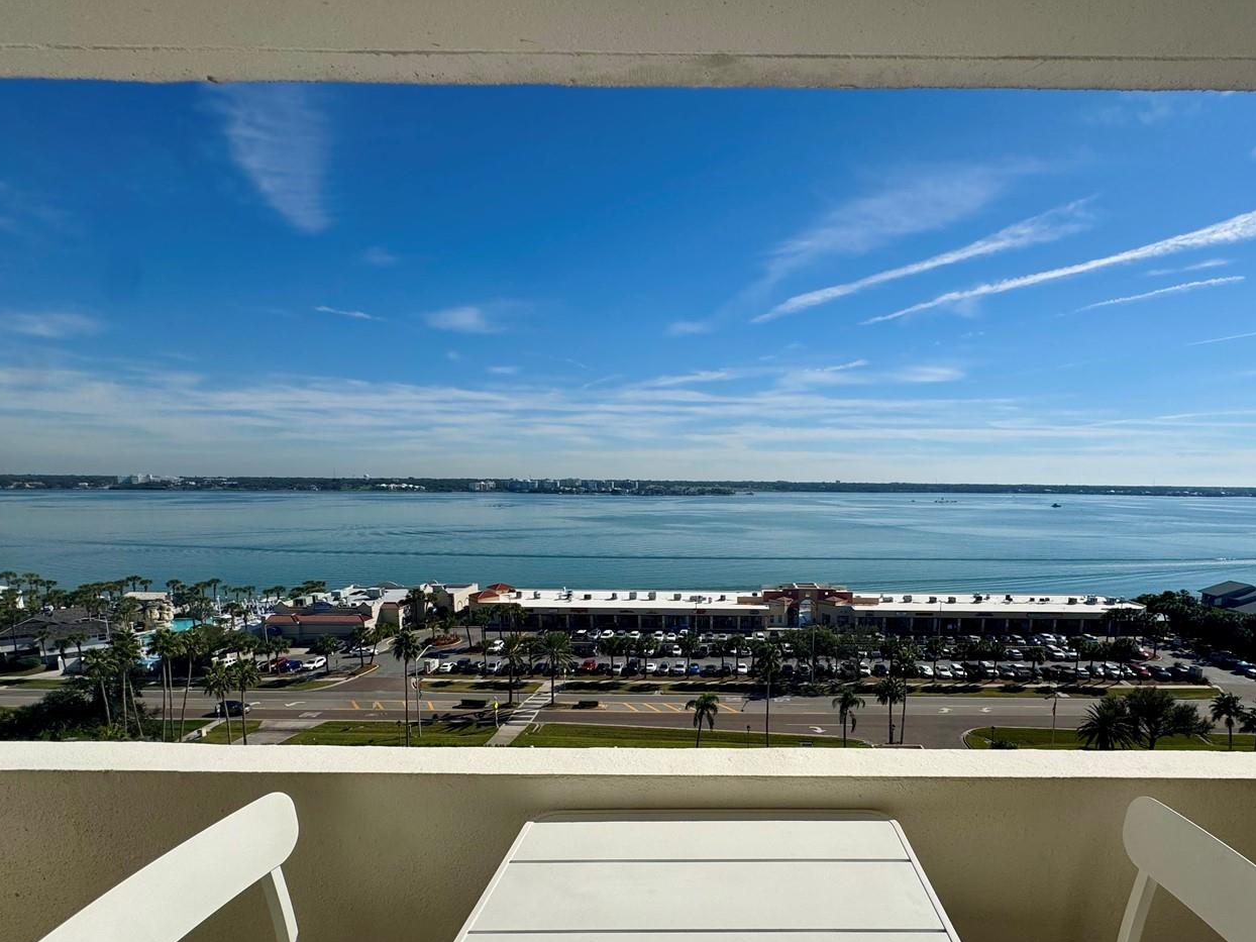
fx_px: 653
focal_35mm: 18
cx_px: 727
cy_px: 572
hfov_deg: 87.1
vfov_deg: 70.7
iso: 40
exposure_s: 1/3906
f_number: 2.2
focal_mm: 2.22
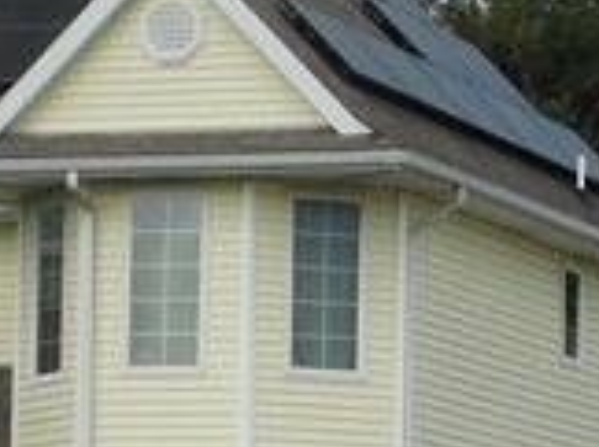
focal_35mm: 323
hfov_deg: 6.1
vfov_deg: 4.6
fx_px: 5581
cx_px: 551
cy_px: 369
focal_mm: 9
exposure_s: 1/1000
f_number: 3.8
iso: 125
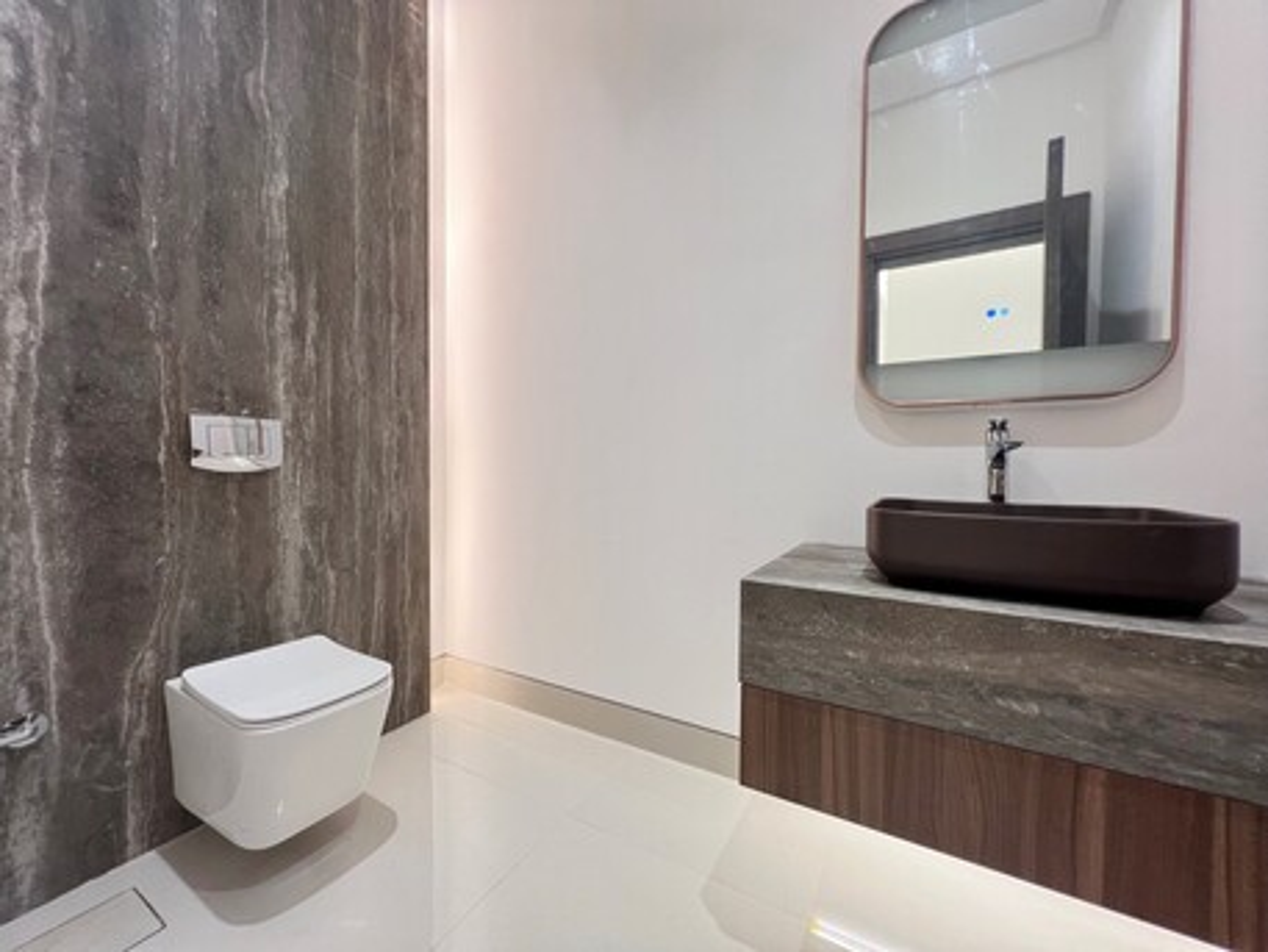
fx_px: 476
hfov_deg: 106.2
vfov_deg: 89.9
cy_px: 476
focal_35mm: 13
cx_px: 634
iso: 125
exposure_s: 1/50
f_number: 1.8
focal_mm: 1.57
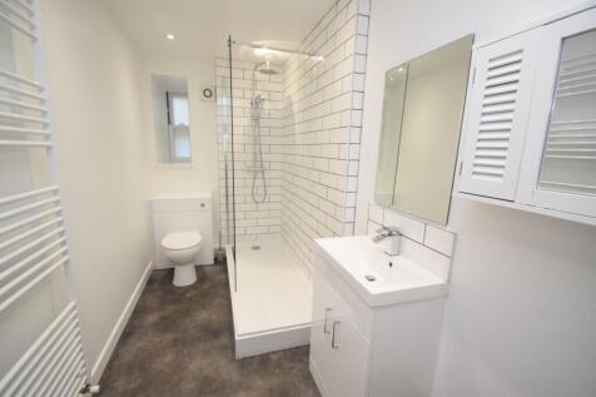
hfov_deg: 100.4
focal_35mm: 15
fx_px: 248
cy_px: 198
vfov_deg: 77.3
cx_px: 298
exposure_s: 1/125
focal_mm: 10
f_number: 5.6
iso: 800
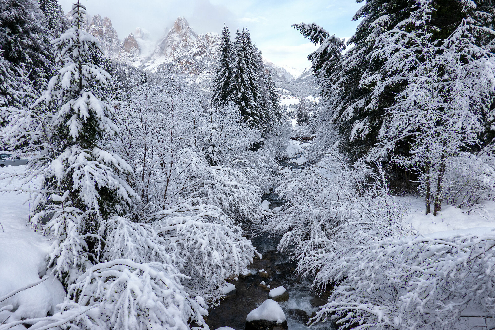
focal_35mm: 24
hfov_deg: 73.7
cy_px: 165
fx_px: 330
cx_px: 248
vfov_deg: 53.1
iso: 100
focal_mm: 9
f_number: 4
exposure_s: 1/640
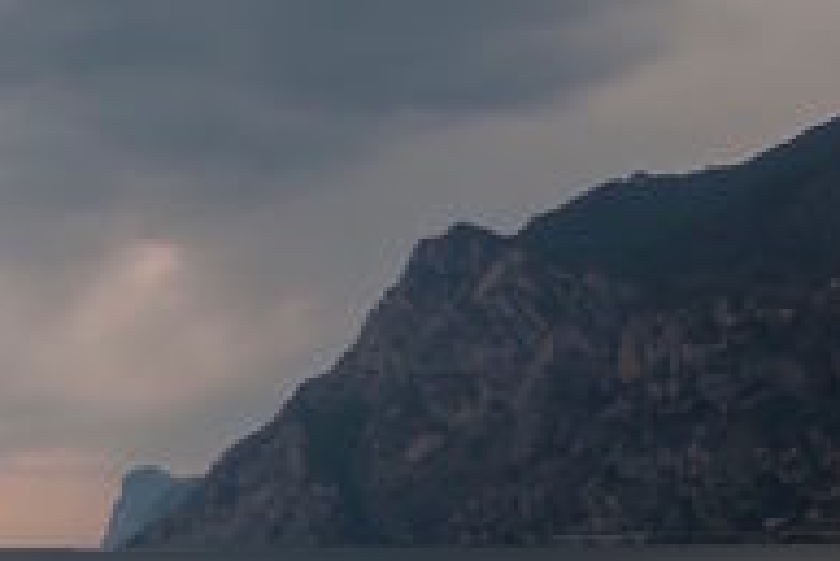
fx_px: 1961
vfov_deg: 16.0
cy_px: 554
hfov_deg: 21.2
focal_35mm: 84
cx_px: -335
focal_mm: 18
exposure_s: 25
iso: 100
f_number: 13
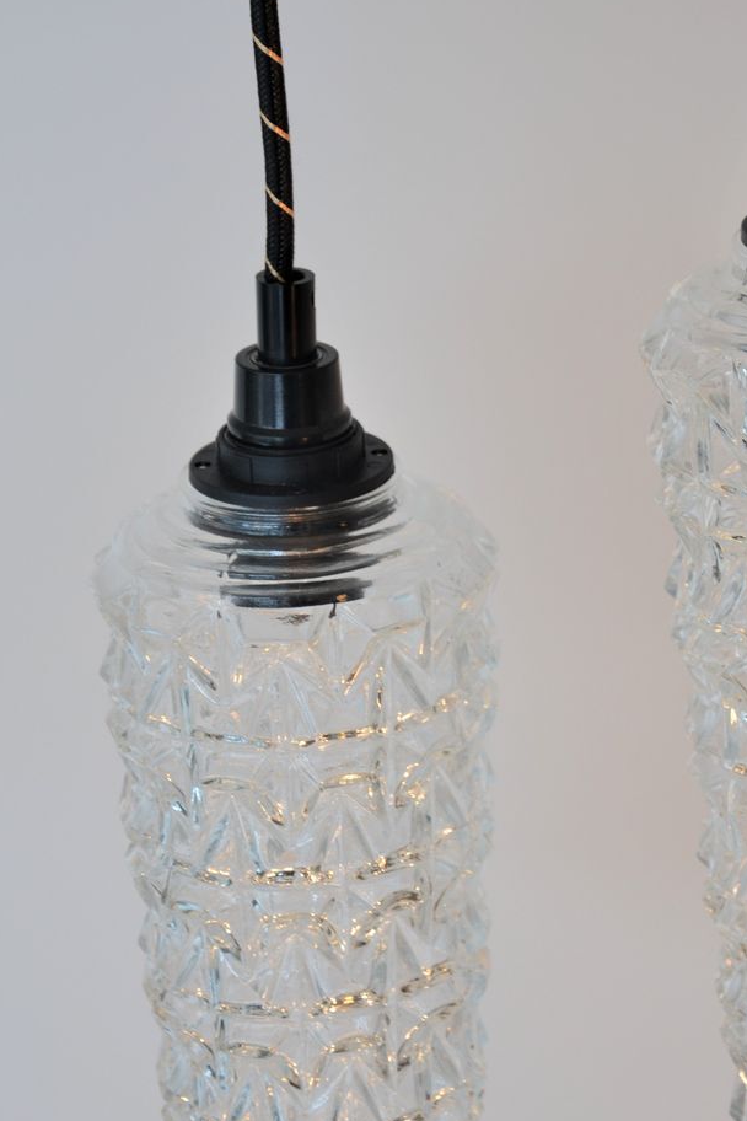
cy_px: 382
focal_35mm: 111
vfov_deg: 18.4
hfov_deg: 12.3
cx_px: 527
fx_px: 3455
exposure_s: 1/125
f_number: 5.6
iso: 400
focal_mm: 50
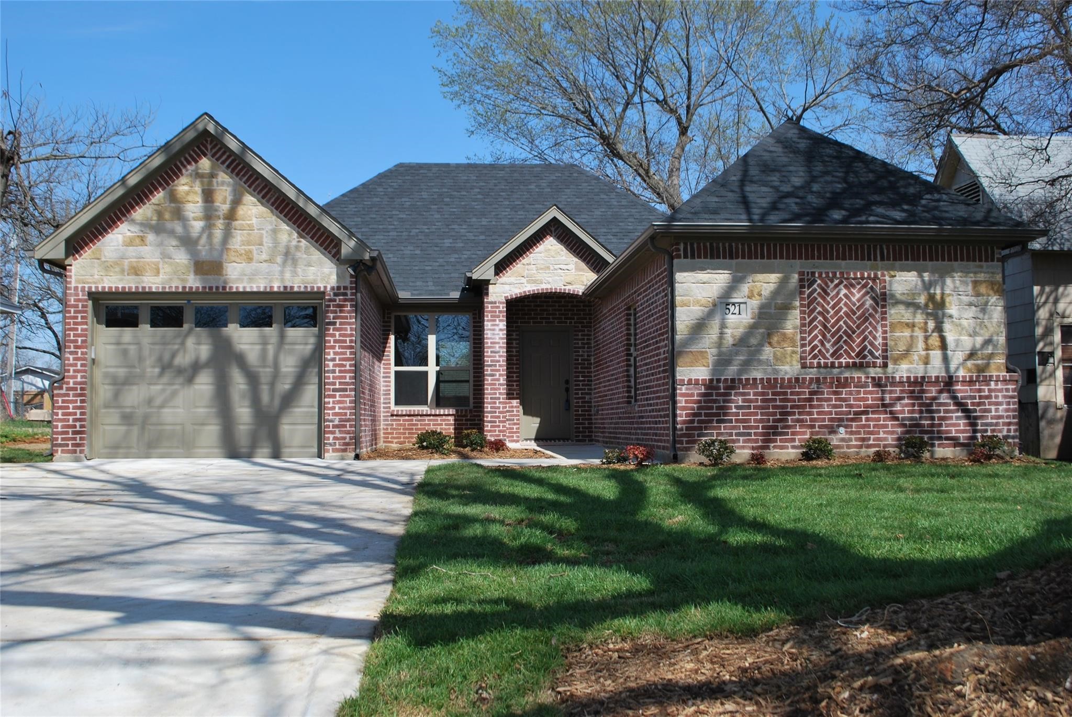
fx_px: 1073
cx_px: 536
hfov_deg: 53.1
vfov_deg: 37.0
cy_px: 358
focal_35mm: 36
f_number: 7.1
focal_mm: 24
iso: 100
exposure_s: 1/200
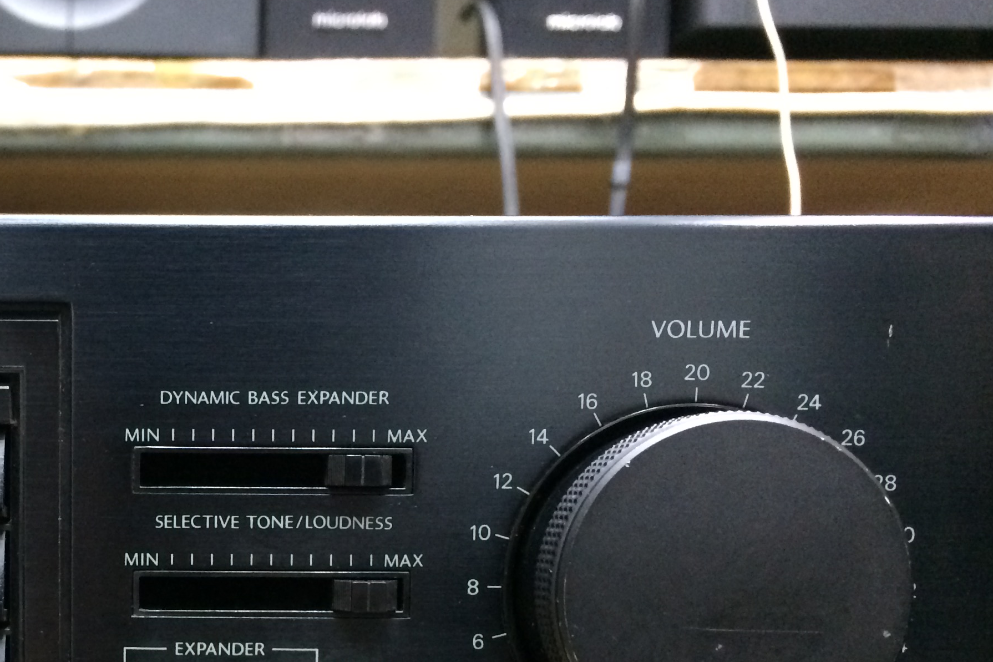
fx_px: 1517
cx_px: 136
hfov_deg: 34.6
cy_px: 609
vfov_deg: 23.9
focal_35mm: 55
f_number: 2.2
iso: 320
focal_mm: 4.15
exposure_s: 1/17
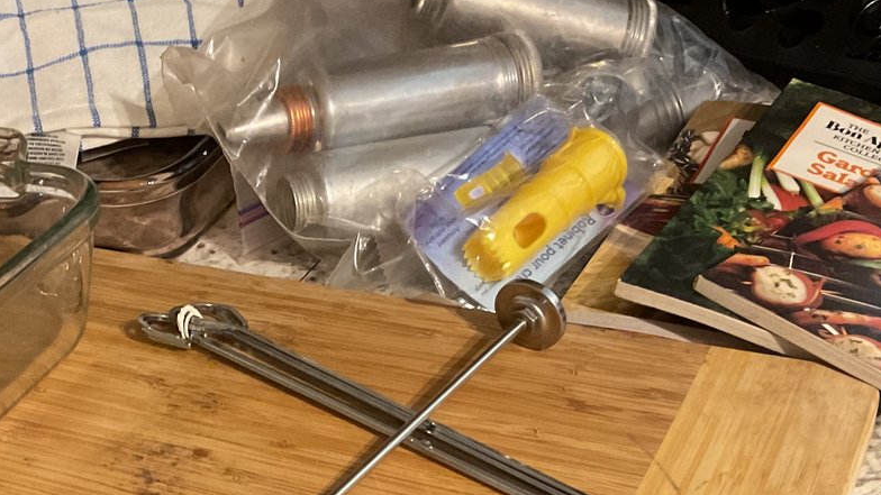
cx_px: 183
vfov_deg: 18.9
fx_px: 1425
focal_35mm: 61
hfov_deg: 33.4
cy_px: 558
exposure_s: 1/40
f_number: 1.8
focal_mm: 3
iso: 320
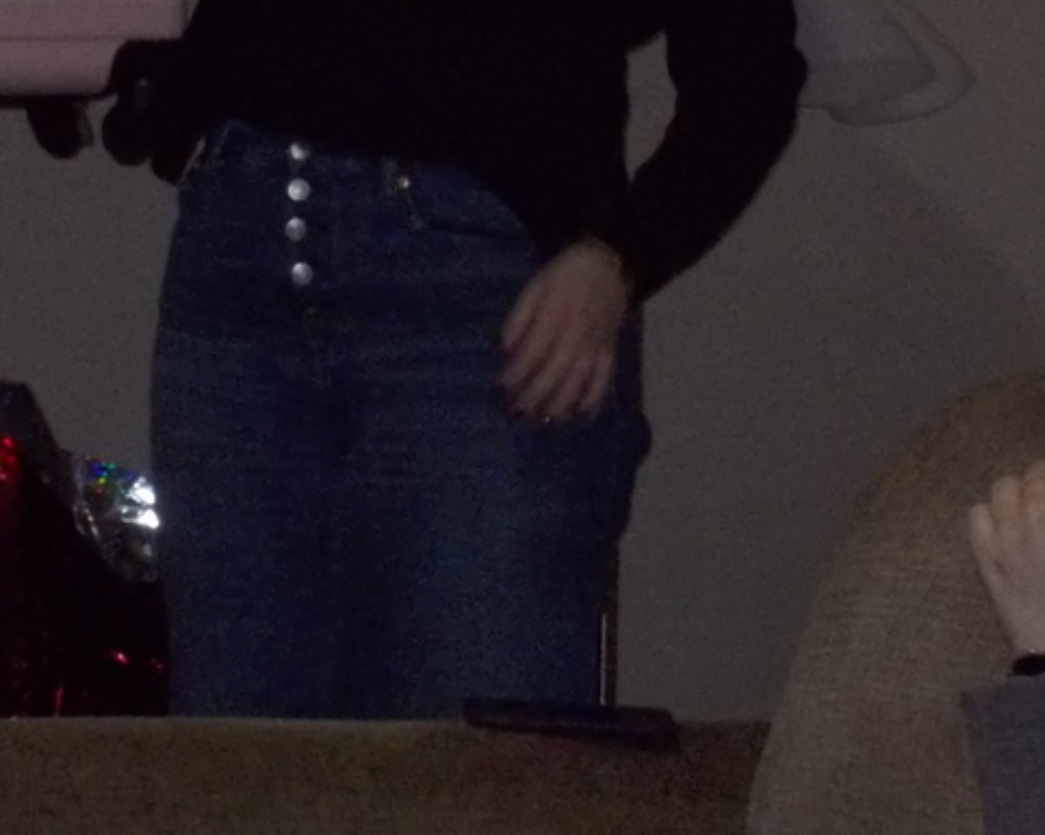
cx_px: 176
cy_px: -30
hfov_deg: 12.7
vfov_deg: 10.1
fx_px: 4667
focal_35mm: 151
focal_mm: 9.7
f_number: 5.3
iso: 800
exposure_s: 1/60
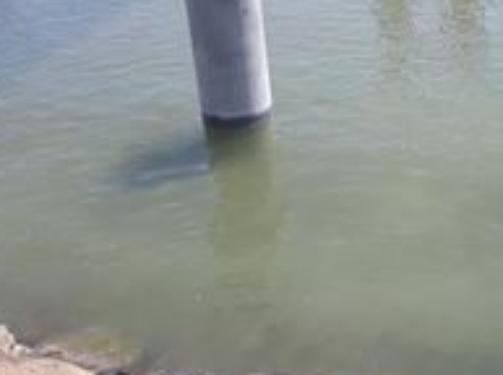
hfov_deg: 34.5
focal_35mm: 54
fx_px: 783
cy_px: 78
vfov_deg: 26.5
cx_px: 403
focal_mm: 3.71
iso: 40
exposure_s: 1/1203
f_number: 1.7
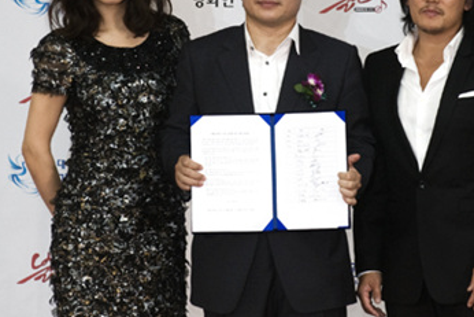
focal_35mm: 289
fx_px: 3807
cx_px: 281
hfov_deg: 7.1
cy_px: 133
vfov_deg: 4.8
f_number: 5
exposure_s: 1/160
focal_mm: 200
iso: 800
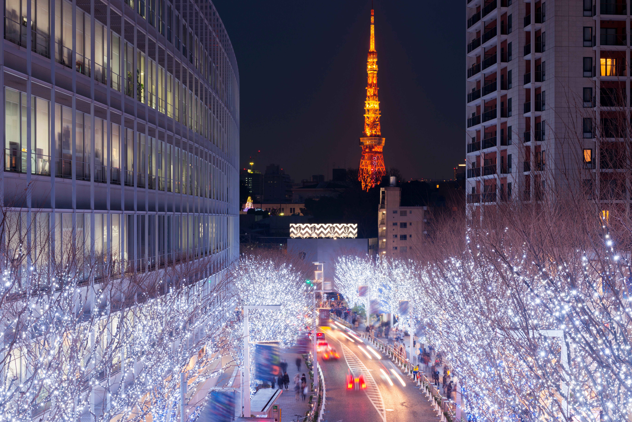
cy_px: 211
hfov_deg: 38.2
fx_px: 913
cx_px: 316
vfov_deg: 26.0
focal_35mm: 52
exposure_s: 2
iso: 100
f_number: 8
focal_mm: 52
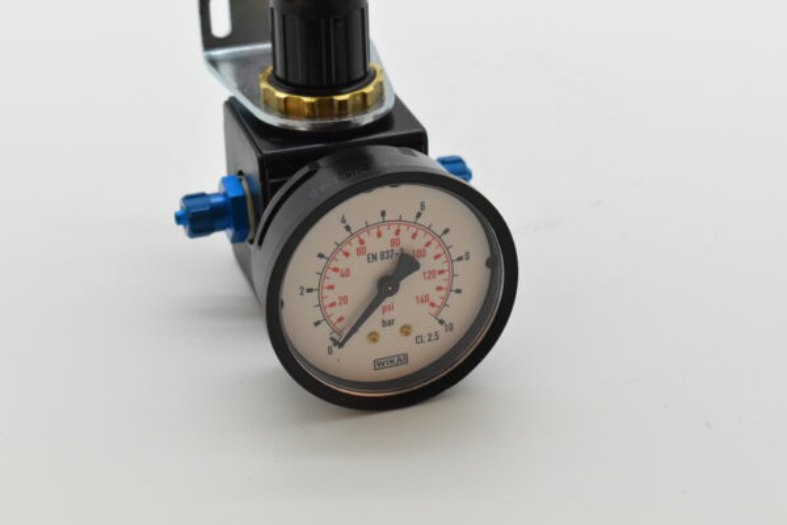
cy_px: 262
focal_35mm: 82
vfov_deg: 16.6
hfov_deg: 24.6
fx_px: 1803
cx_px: 394
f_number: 8
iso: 1600
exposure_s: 1/1000
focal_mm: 55
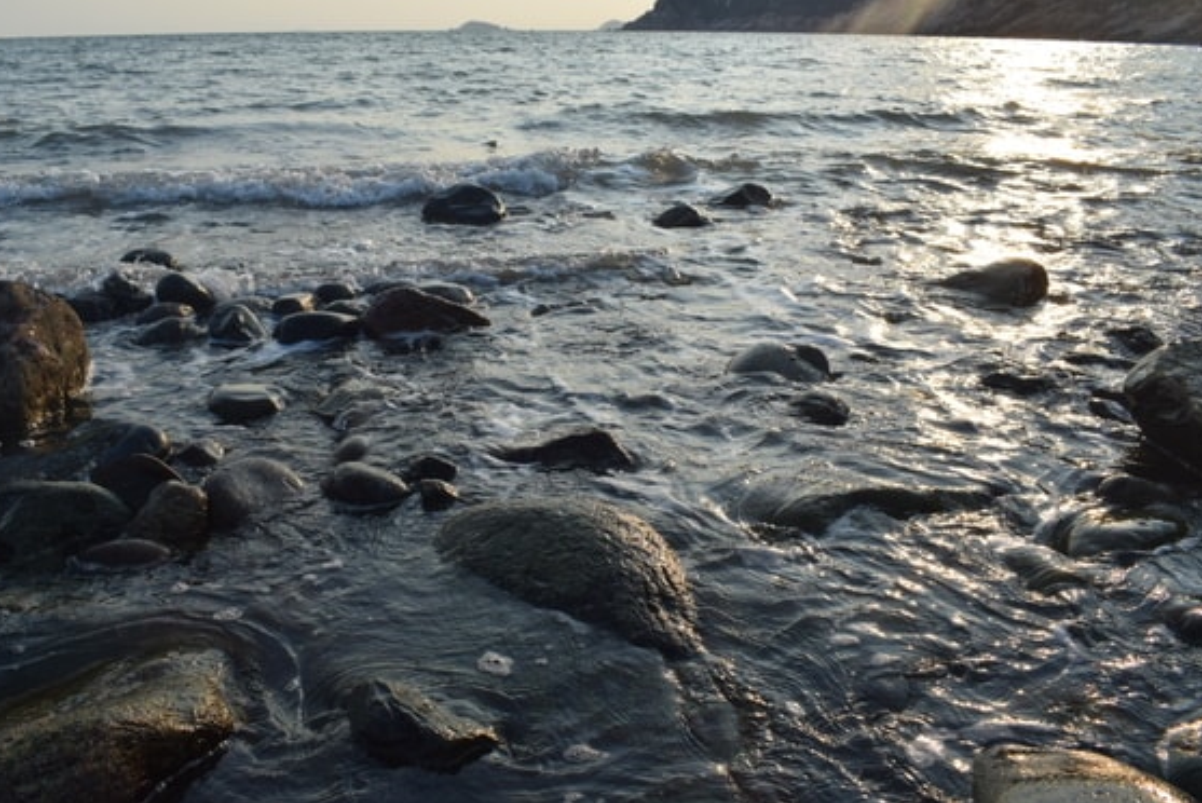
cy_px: 355
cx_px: 524
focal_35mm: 31
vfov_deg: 42.3
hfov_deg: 60.1
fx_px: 1036
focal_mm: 18
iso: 200
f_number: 10
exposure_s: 1/400
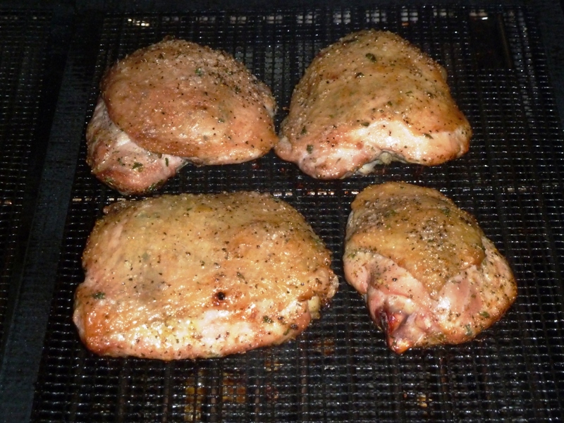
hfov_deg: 20.4
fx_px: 1564
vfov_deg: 15.4
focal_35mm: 96
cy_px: 212
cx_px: 282
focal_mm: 15.8
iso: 400
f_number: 4.3
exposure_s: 1/40
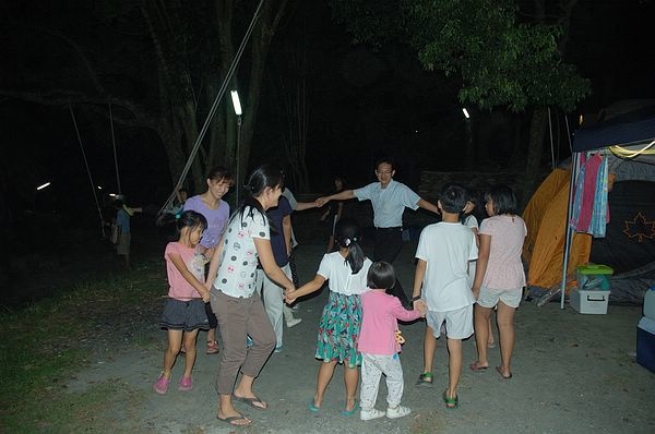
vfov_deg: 47.8
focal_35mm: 27
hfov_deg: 67.5
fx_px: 490
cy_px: 217
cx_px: 328
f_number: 3.5
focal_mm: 18
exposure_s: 1/60
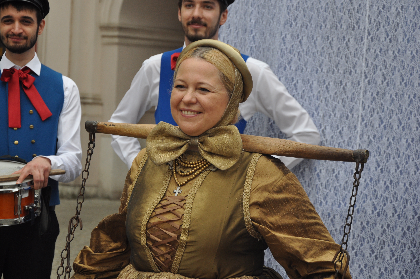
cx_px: 210
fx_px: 1223
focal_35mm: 105
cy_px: 140
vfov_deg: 13.0
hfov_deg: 19.5
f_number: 5.6
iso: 640
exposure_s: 1/1000
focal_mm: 70
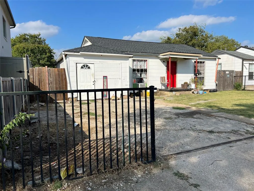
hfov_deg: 67.3
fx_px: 191
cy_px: 96
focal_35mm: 26
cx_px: 127
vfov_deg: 53.1
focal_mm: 5.7
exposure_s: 1/5587
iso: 50
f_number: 1.5
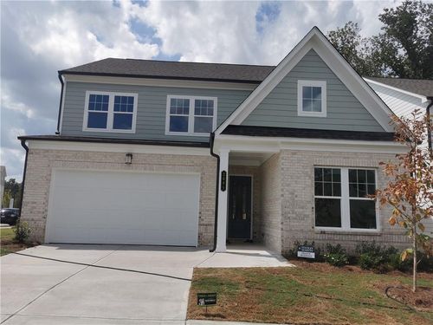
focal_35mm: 27
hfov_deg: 65.3
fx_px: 338
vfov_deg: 51.4
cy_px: 162
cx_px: 216
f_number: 1.6
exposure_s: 1/7407
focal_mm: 5.56
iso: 50
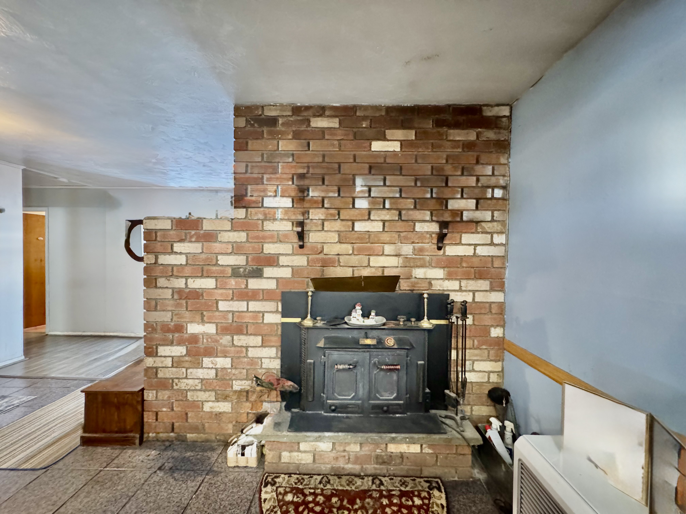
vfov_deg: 85.7
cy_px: 257
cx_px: 343
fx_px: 277
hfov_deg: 102.1
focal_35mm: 14
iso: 1250
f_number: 2.2
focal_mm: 2.22
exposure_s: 1/30
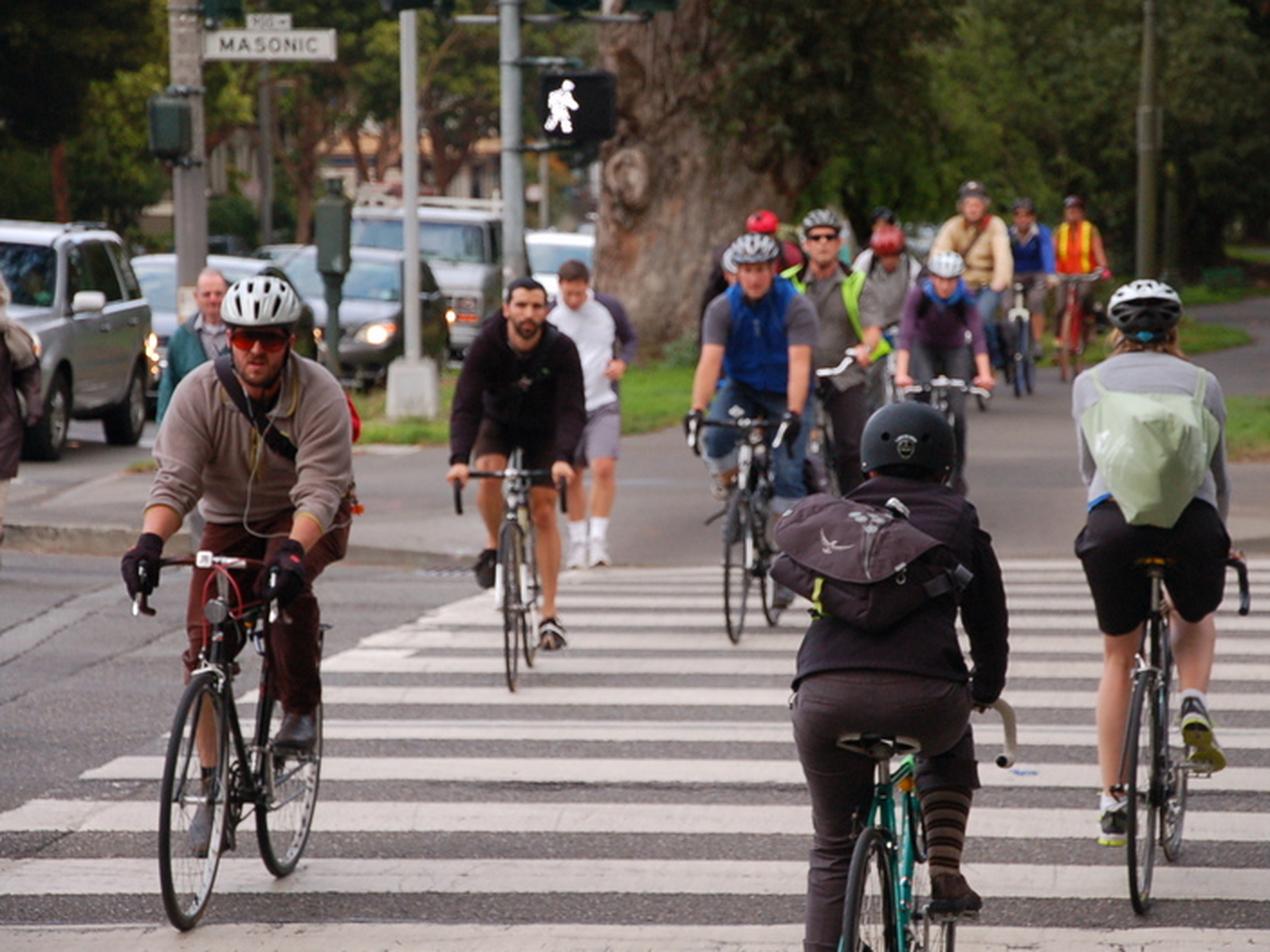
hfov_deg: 15.1
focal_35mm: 131
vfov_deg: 11.3
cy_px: 476
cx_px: 698
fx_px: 4806
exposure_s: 1/250
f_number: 5.6
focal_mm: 80
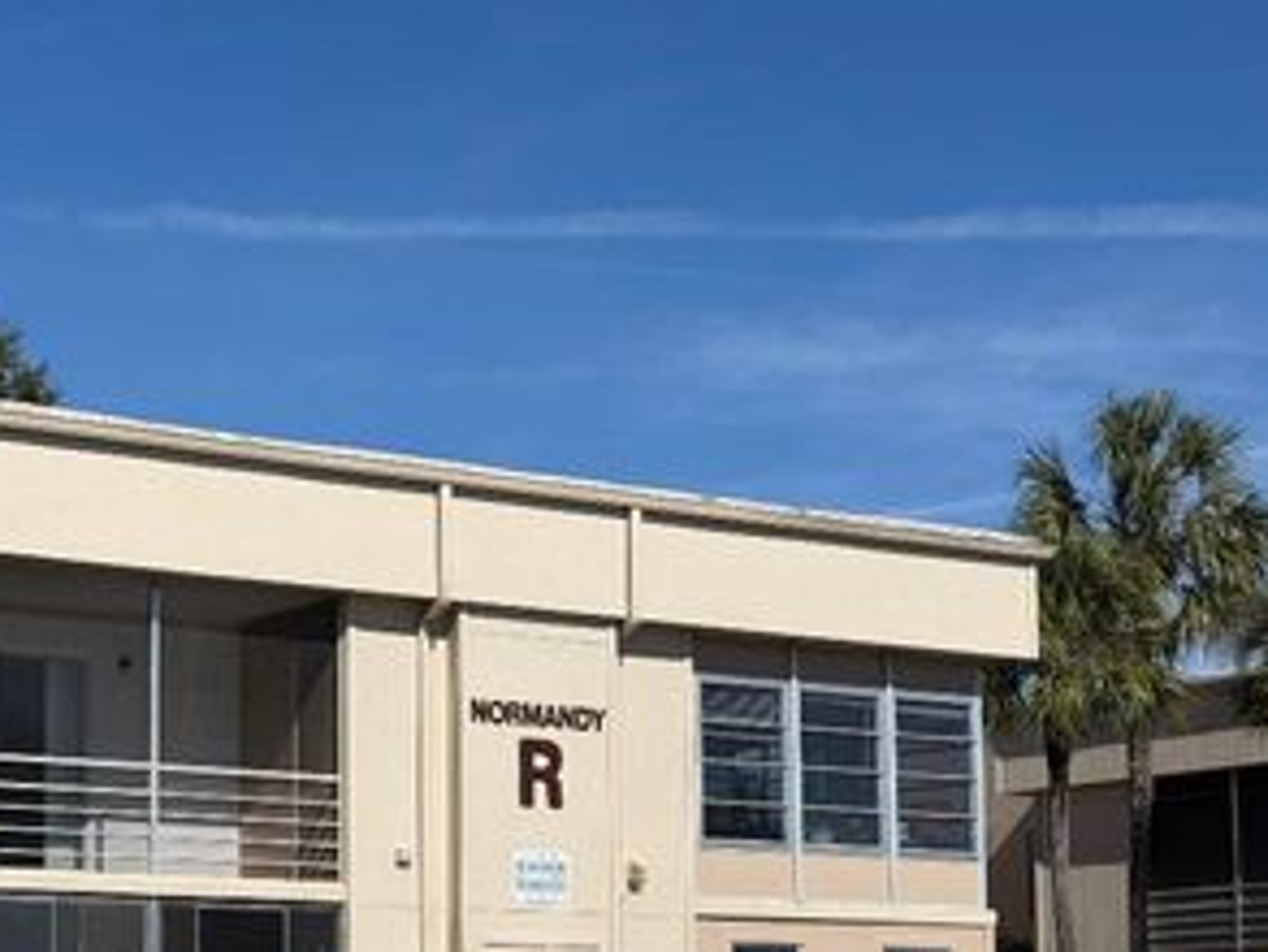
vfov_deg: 17.8
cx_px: 329
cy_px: 785
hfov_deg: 23.6
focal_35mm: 82
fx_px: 3005
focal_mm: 6.76
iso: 80
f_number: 1.78
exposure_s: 1/11364
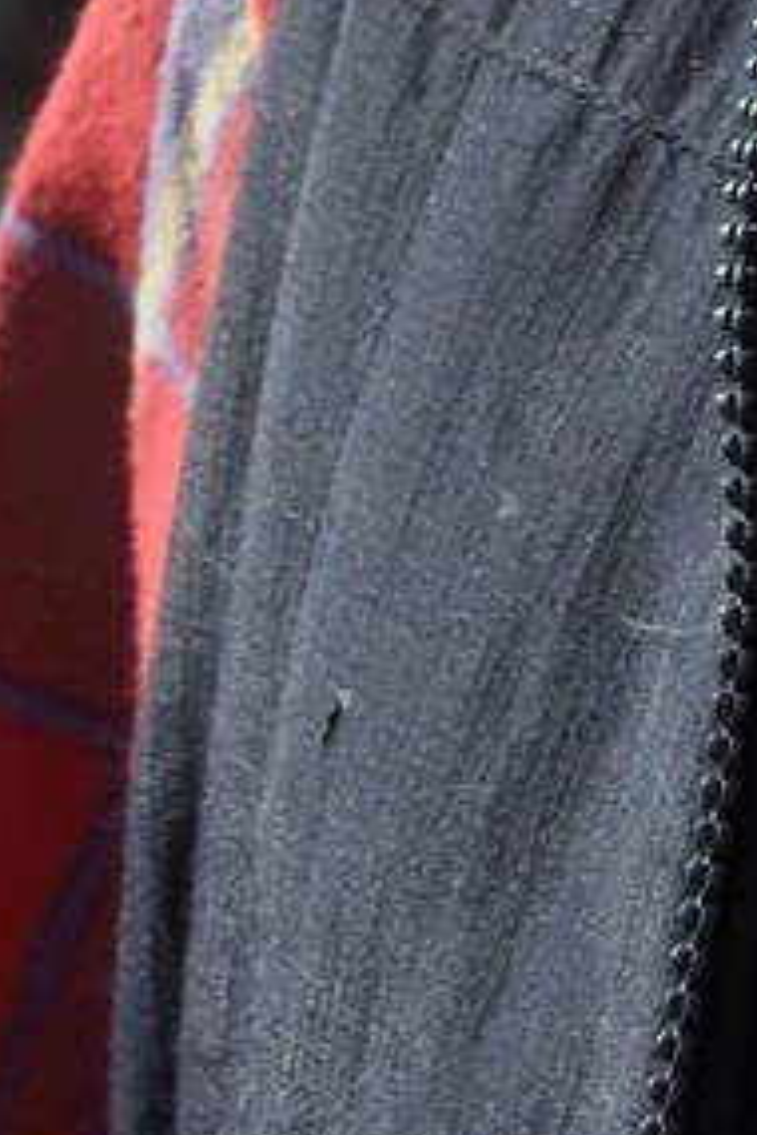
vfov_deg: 5.1
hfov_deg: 3.5
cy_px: -1864
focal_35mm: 393
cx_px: 1211
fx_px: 12395
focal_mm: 70
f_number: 14
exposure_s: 1/200
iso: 200
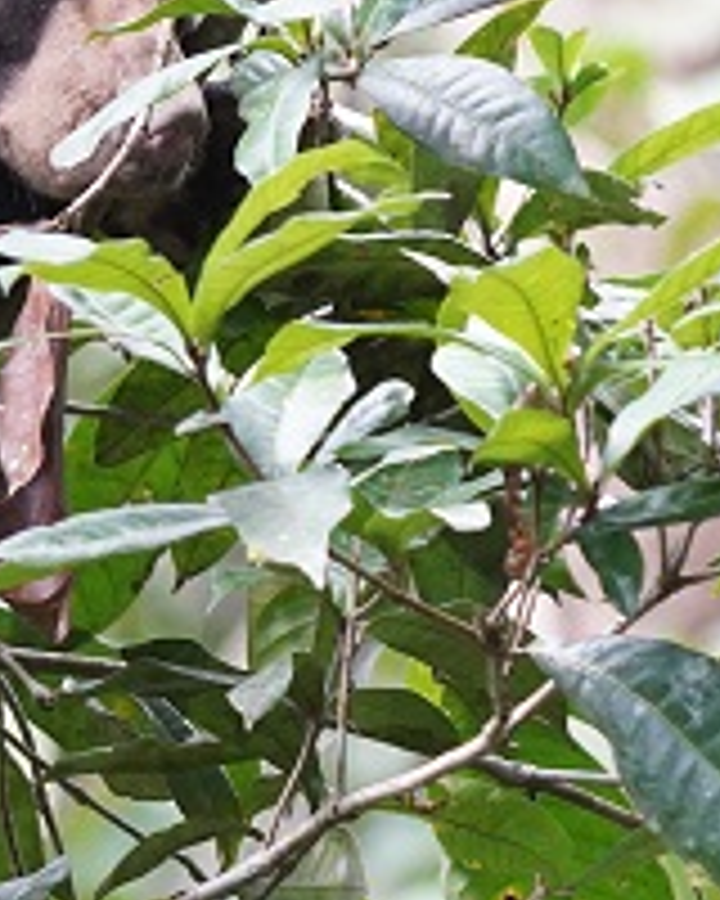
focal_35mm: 880
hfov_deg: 1.8
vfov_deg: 2.2
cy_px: 608
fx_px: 23440
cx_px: -248
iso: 3200
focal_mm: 250
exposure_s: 1/320
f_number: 5.6
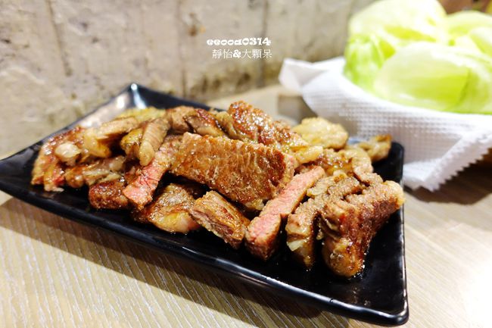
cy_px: 164
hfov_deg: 73.8
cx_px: 246
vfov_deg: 53.1
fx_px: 328
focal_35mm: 24
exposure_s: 1/8
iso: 800
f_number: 1.8
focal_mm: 8.8
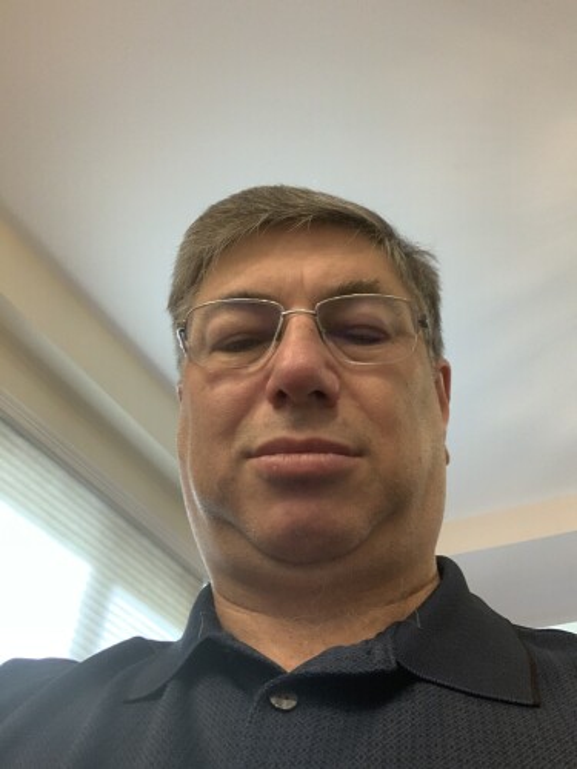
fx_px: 711
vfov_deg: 56.8
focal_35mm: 32
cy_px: 384
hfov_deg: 44.2
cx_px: 288
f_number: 2.2
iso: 250
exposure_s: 1/60
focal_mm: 2.87
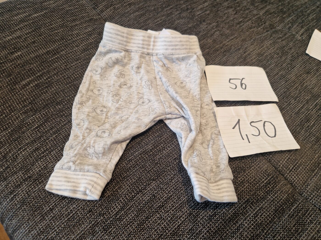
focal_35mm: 23
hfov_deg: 73.9
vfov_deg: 58.9
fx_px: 213
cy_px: 120
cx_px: 160
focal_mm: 5.4
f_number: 1.8
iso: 50
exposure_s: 1/117
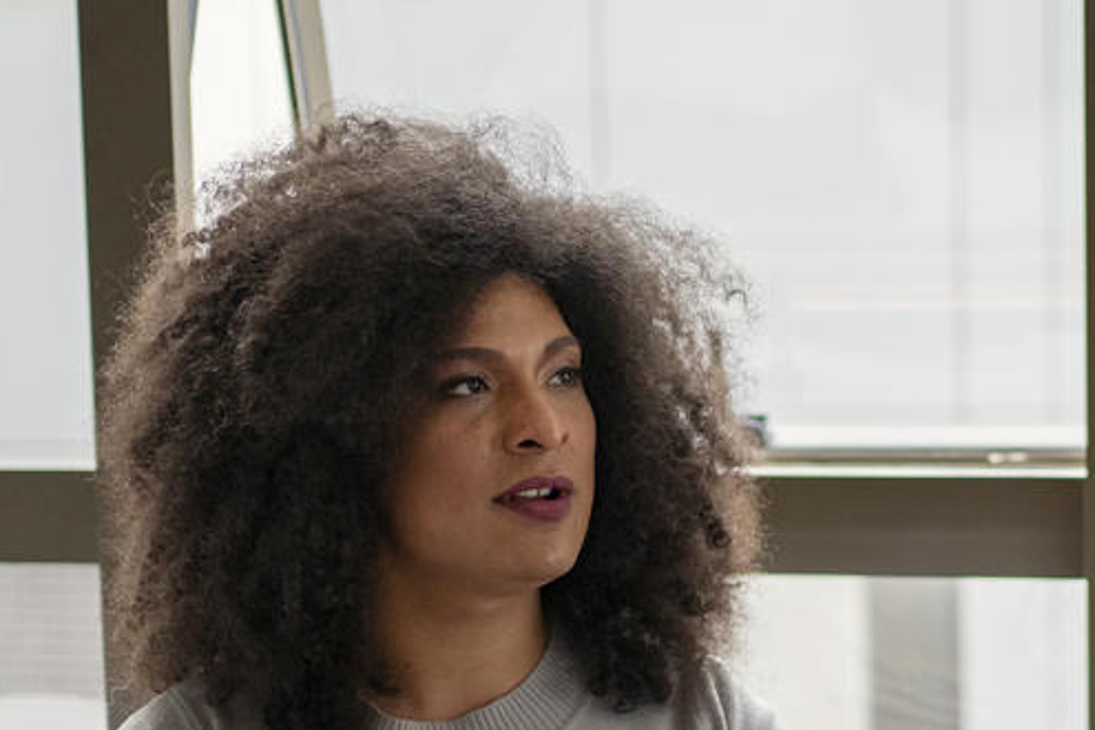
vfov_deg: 13.4
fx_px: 3102
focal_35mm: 102
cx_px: 938
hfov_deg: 19.7
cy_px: 592
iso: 1250
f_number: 1.8
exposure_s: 1/250
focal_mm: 35
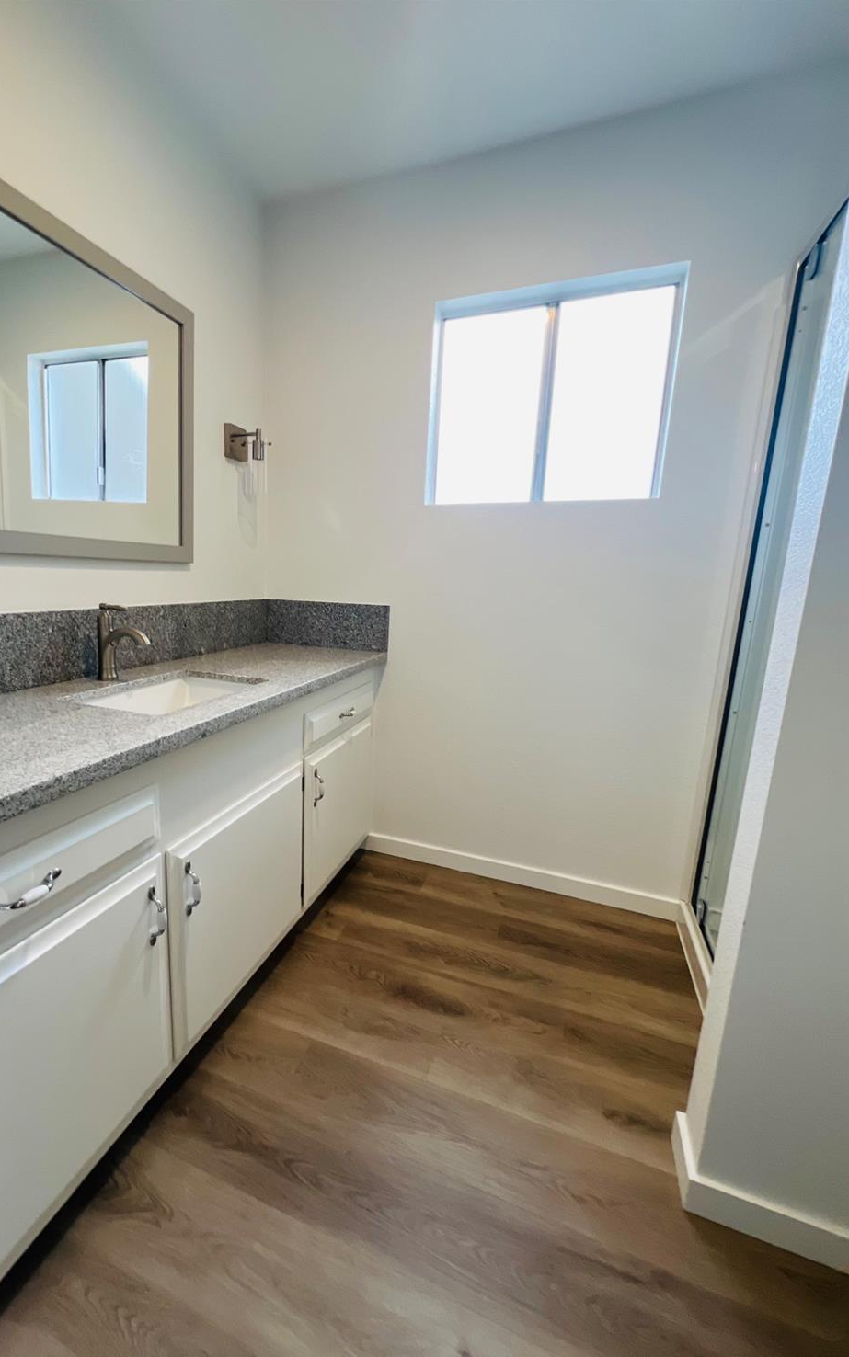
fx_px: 518
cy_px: 686
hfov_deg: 77.7
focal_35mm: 14
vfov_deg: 105.3
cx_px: 337
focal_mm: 1.57
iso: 200
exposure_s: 1/120
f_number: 1.8
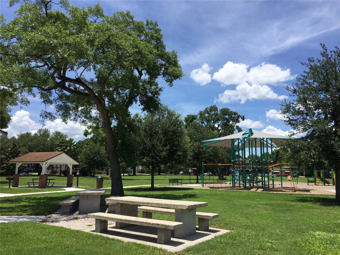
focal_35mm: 29
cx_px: 170
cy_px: 128
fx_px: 285
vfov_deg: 48.2
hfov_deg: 61.7
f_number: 2.2
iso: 32
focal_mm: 4.15
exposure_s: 1/1980
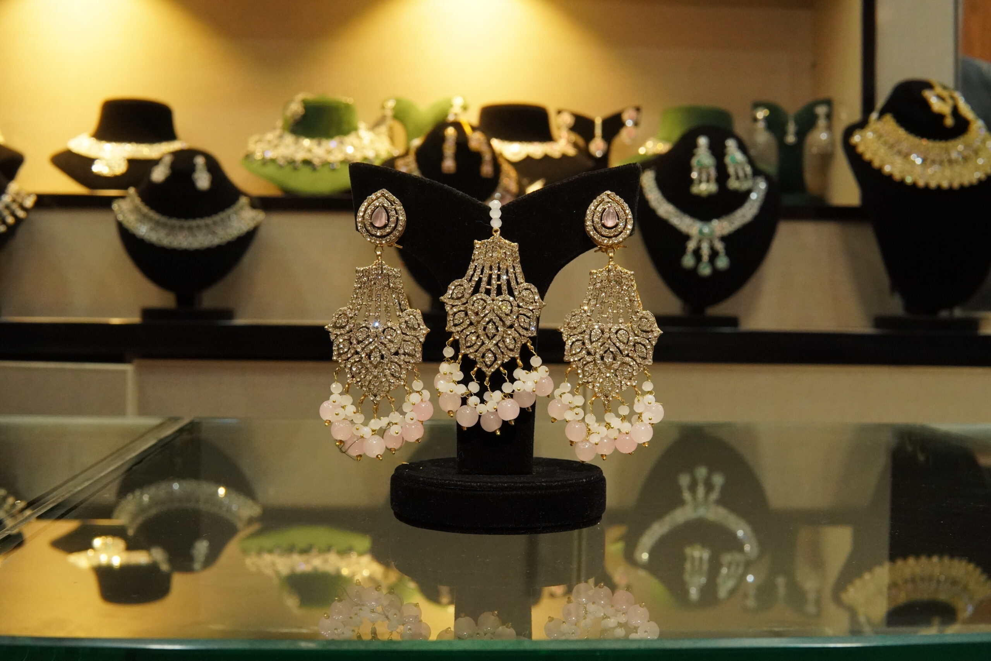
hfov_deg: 43.6
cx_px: 496
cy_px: 330
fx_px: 1239
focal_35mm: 45
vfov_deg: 29.9
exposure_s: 1/80
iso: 4000
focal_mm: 30
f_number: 9
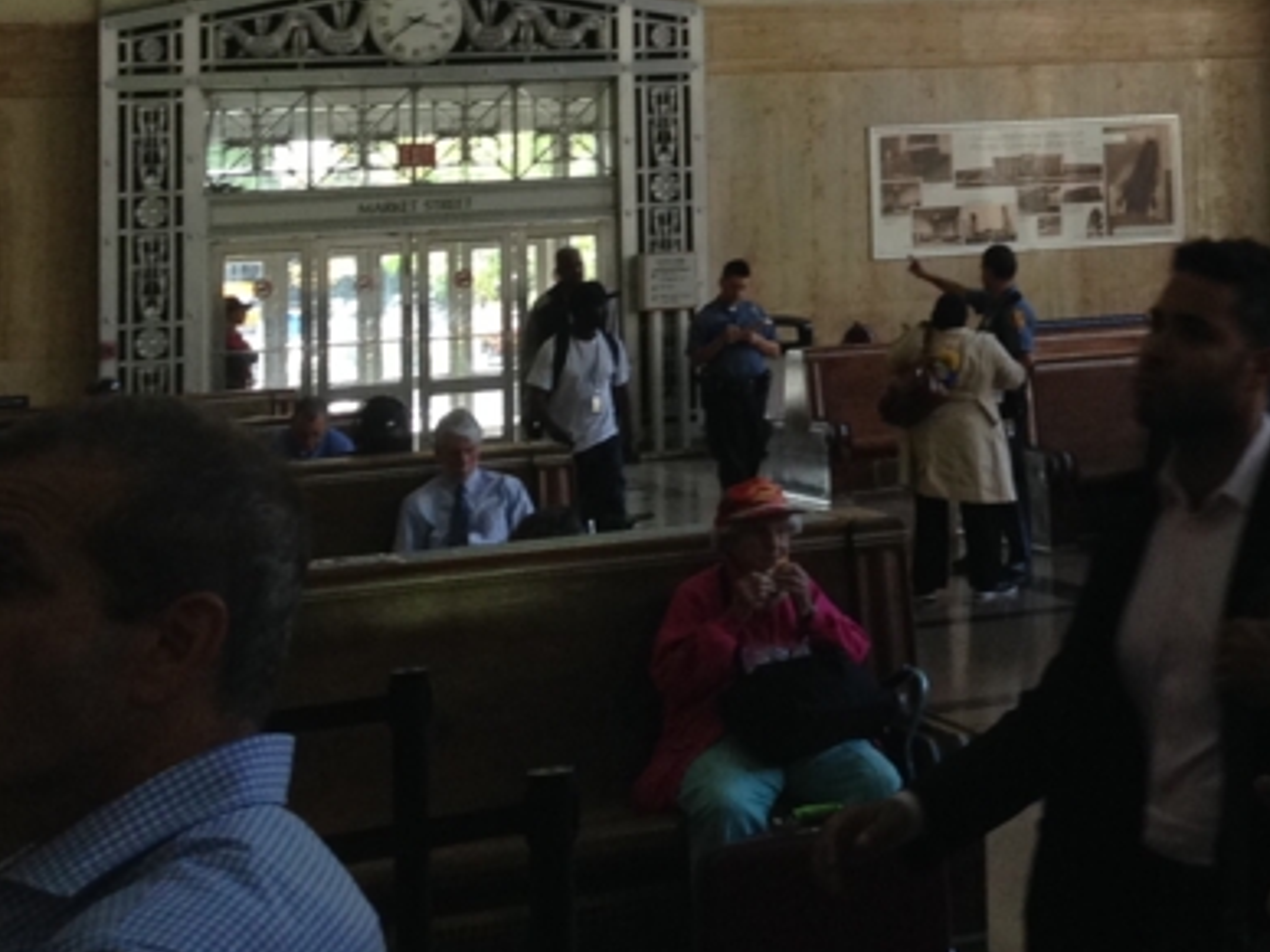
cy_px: -118
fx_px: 3192
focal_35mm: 87
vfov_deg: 16.4
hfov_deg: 21.6
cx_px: 1293
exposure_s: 1/120
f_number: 2.4
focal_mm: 4.12
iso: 80
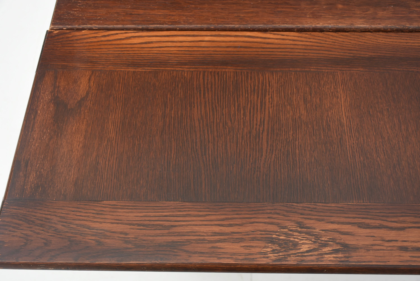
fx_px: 595
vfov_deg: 26.5
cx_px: 210
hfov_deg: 38.9
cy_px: 140
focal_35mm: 51
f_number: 7.1
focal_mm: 34
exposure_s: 1/125
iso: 200
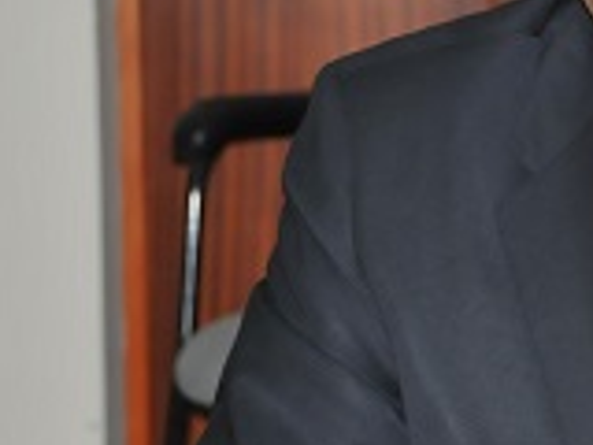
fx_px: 4625
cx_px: 688
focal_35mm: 270
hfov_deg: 7.3
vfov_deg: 5.5
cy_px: 46
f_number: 5.3
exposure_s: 1/60
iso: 800
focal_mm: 70
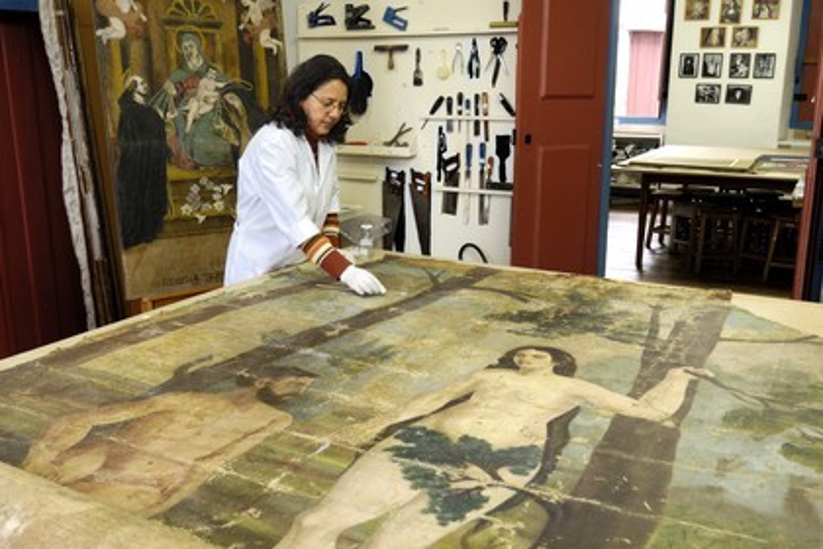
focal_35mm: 33
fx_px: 754
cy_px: 274
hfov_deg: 57.2
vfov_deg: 40.0
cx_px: 412
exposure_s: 1/5
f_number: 6.3
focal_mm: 22
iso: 100
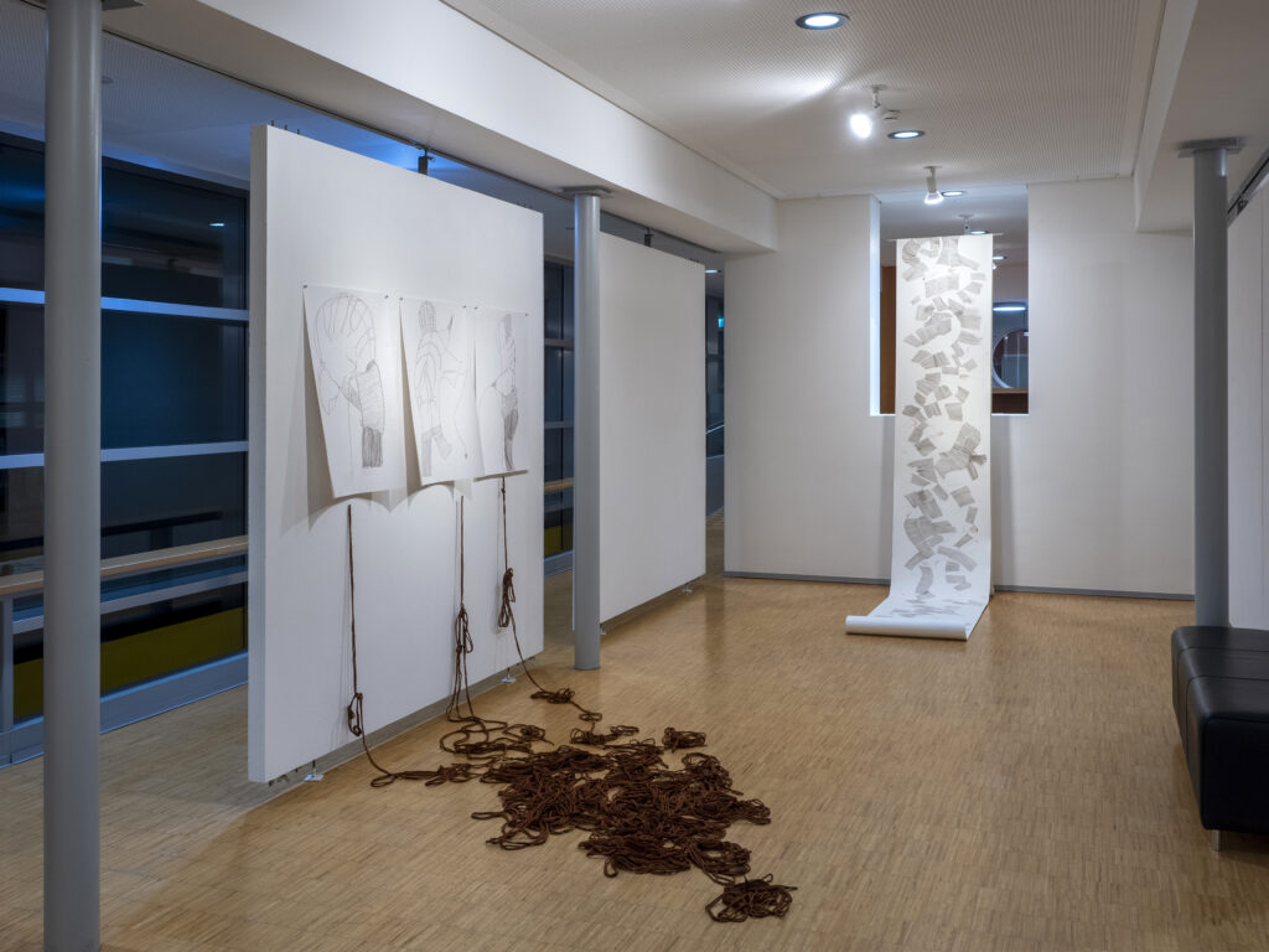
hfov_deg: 56.8
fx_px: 1173
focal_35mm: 32
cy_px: 476
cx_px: 634
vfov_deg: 44.2
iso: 200
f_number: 6.3
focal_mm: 16
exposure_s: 1/10
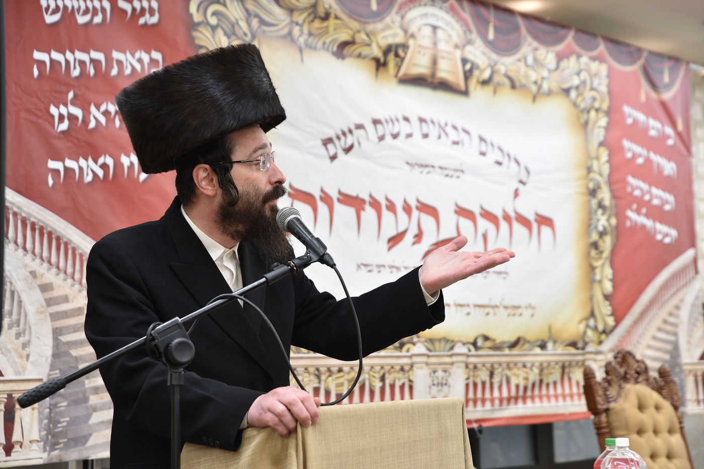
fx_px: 1369
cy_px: 234
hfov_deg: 28.8
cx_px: 352
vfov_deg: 19.5
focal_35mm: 70
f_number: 4.5
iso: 1000
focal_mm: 70
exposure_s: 1/125
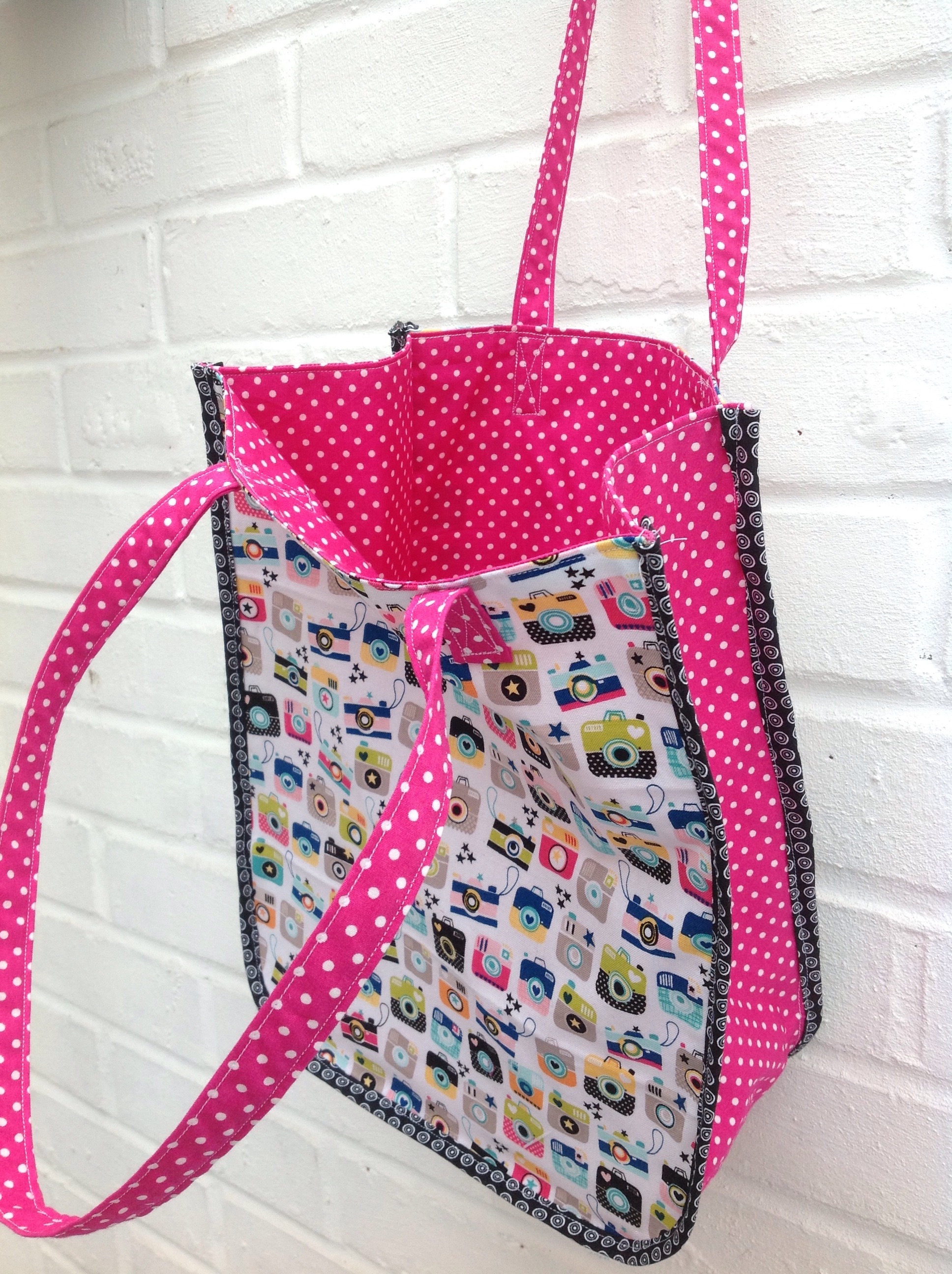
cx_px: 476
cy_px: 637
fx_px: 1287
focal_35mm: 35
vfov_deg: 52.7
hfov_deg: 40.6
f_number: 2.4
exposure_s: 1/275
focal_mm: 4.28
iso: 50
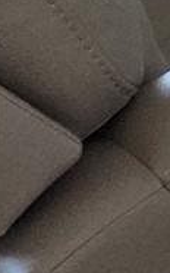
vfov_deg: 8.6
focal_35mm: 210
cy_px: -490
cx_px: 1039
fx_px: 1559
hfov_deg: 4.5
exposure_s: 1/180
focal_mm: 5.4
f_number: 1.8
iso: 200
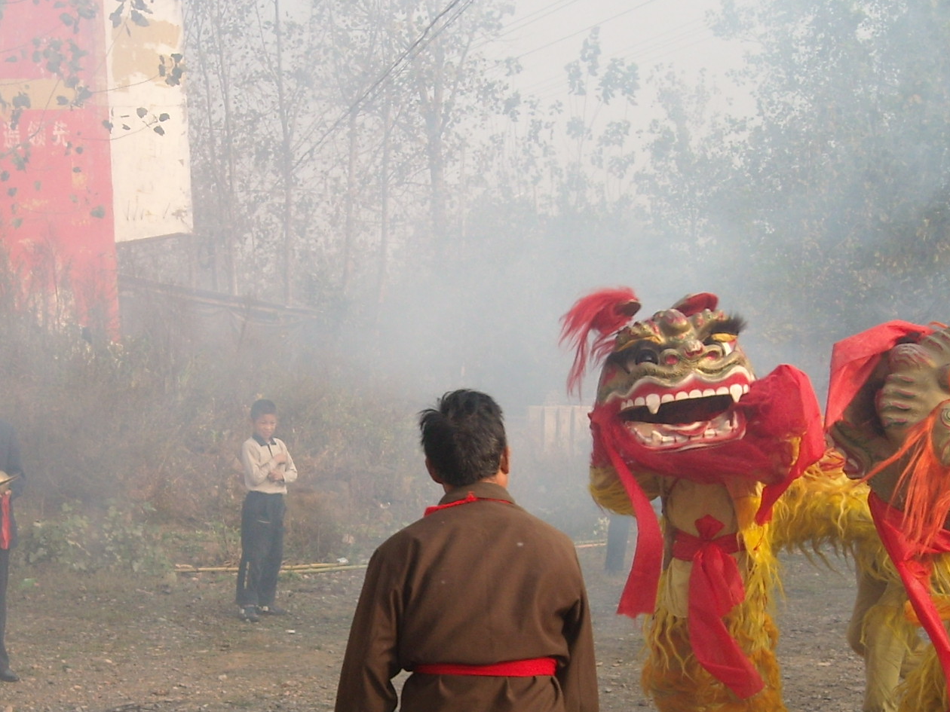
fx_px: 1976
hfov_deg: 27.0
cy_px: 557
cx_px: 422
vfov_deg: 20.2
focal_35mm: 72
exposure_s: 1/419
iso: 64
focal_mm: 5.7
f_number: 2.8
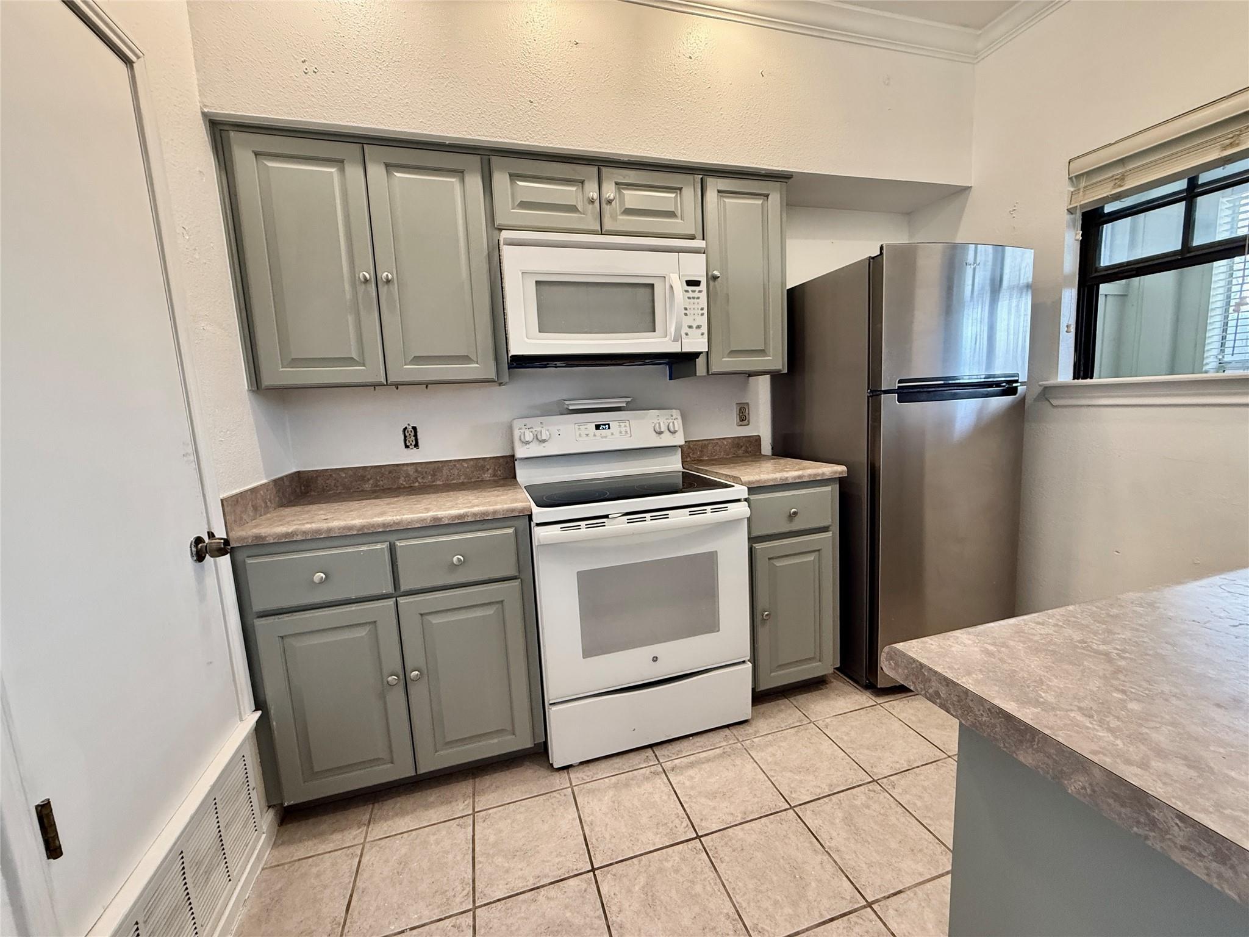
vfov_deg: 85.7
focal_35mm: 14
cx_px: 624
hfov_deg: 102.1
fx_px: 505
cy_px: 468
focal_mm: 2.22
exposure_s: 1/60
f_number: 2.2
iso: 200
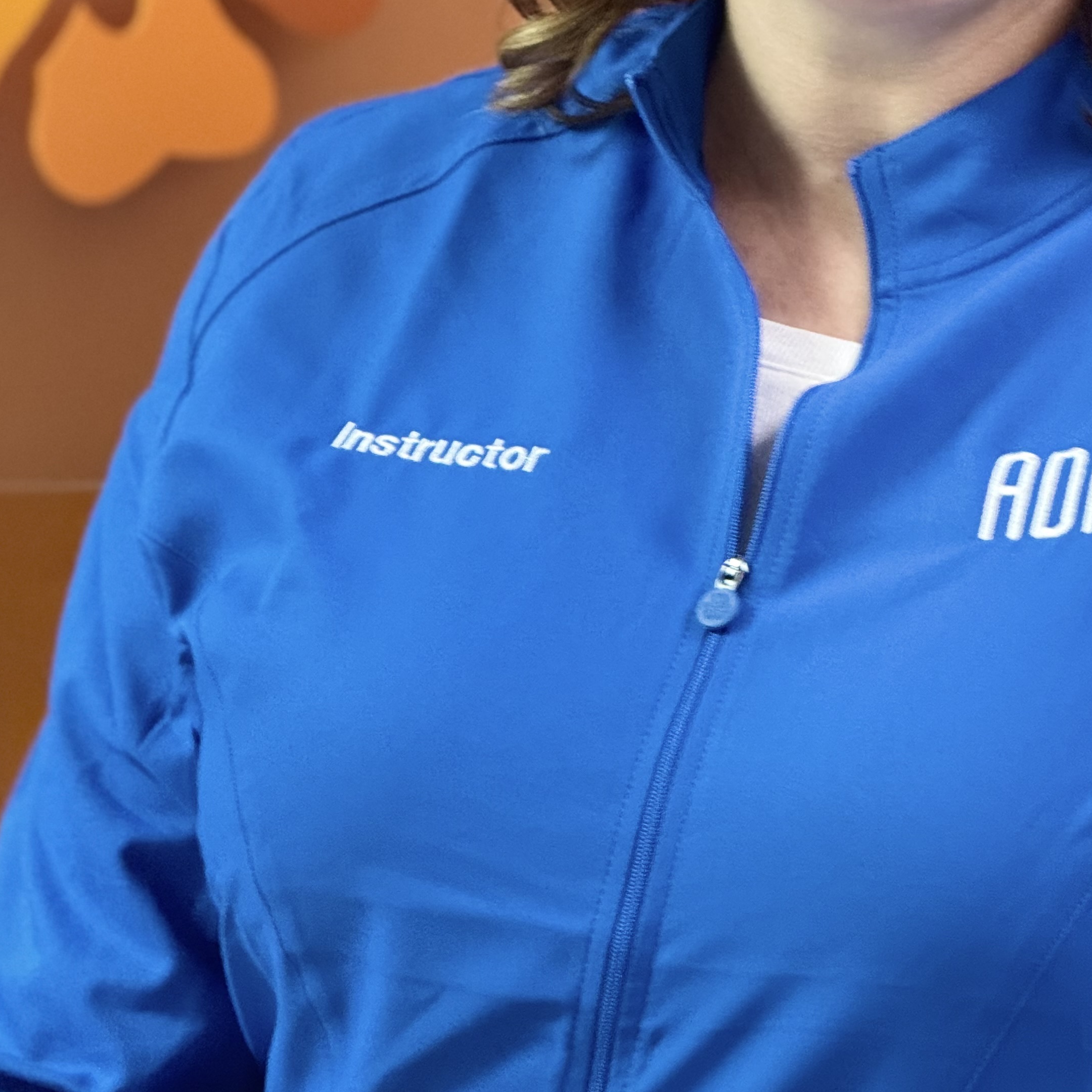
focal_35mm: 198
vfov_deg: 8.8
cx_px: 752
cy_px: 104
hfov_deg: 8.8
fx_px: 7067
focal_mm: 15.66
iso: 500
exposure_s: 1/40
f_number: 2.8
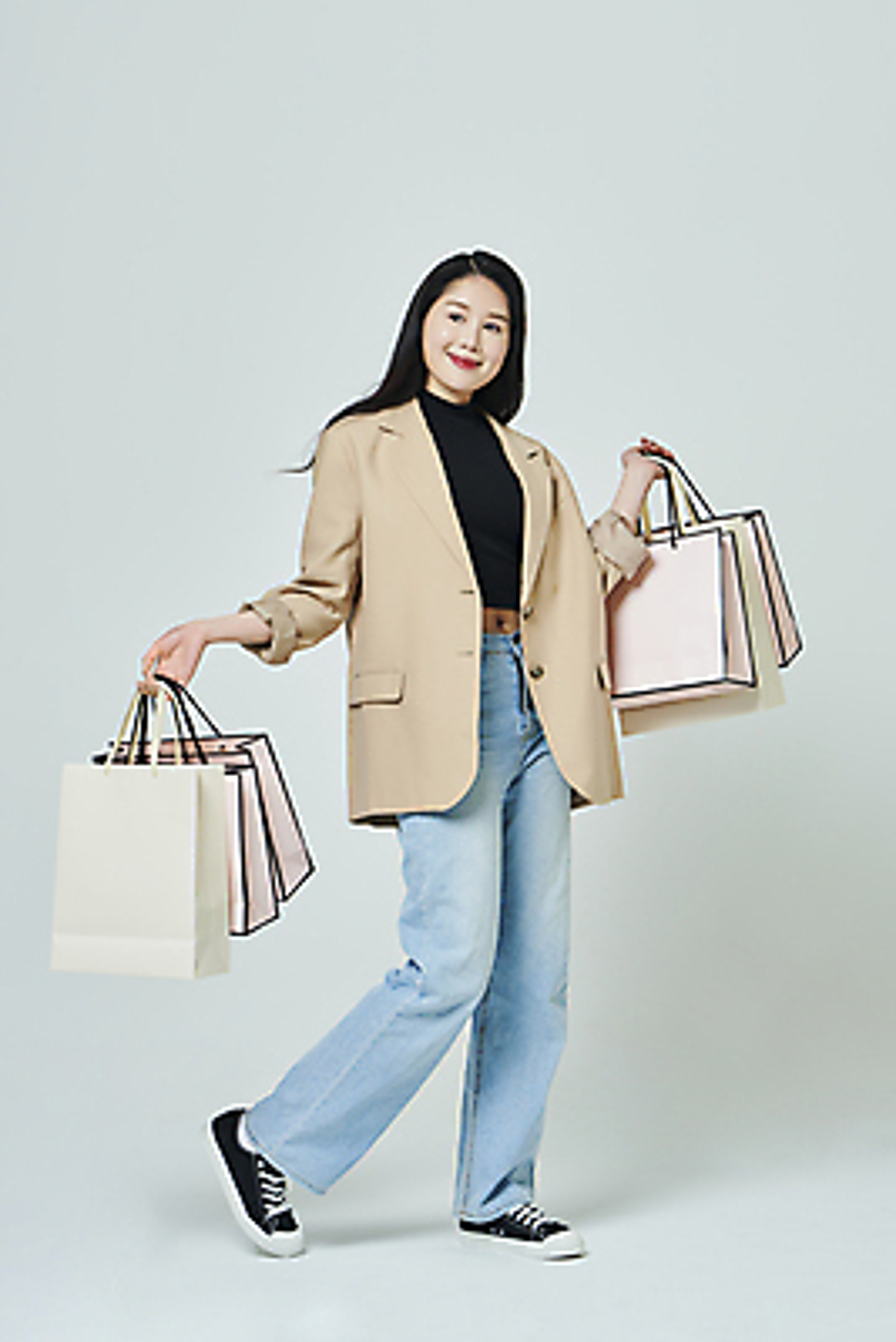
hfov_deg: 19.5
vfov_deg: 28.8
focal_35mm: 70
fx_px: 2611
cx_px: 448
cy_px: 671
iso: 100
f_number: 11
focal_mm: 70
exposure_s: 1/125
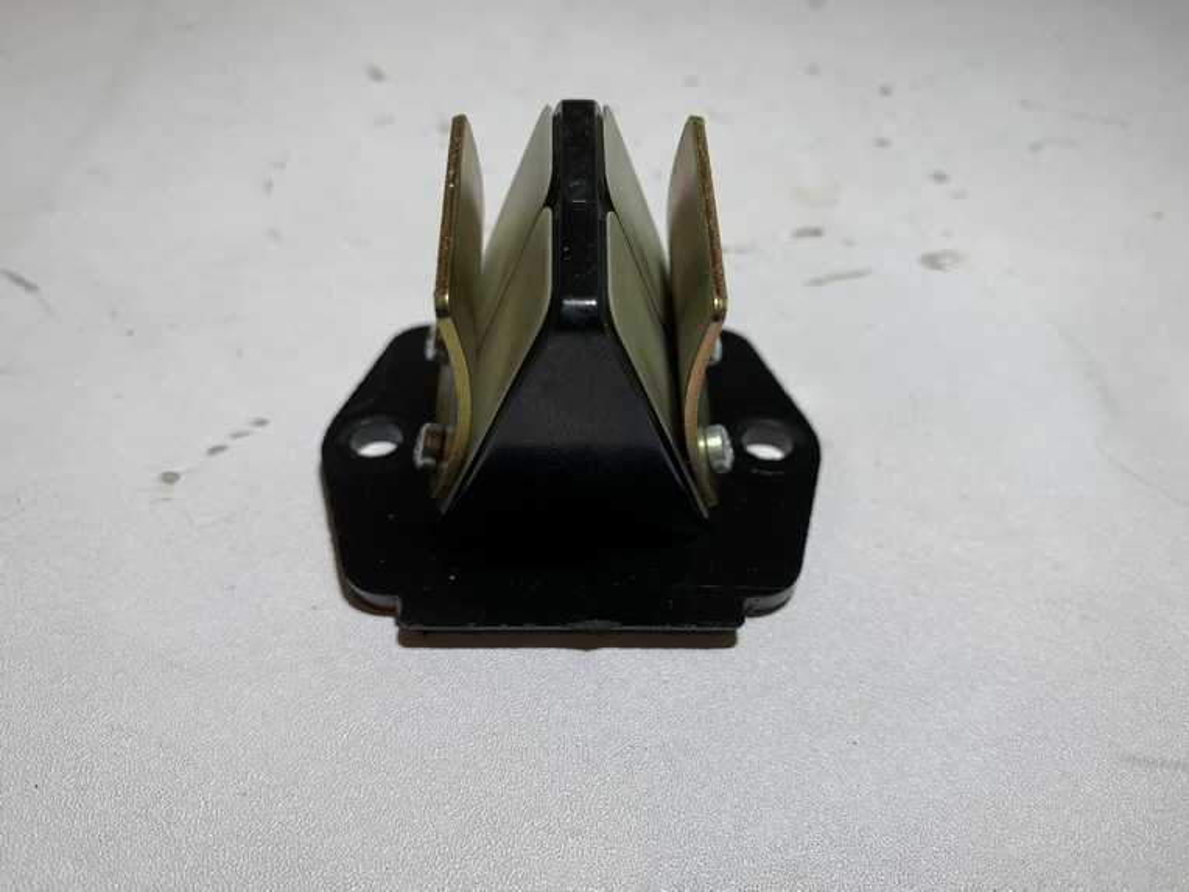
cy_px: 446
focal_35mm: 26
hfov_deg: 67.3
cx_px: 594
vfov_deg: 53.1
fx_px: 893
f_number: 1.8
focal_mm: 4.25
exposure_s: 1/123
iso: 25
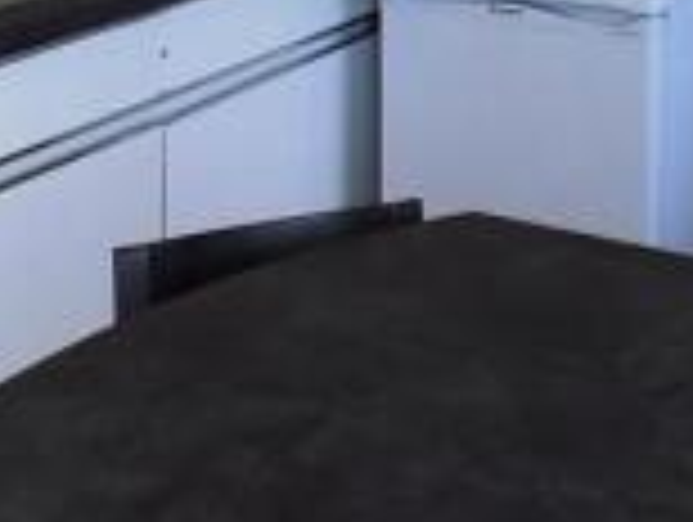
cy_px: -434
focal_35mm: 87
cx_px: 871
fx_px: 1744
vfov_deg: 14.8
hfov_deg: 20.7
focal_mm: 4
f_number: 3.1
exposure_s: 1/30
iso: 200
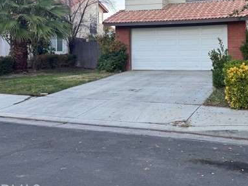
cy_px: 45
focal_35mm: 40
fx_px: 287
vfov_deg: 35.1
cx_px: 171
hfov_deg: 45.9
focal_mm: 6.76
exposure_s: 1/121
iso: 50
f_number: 1.78
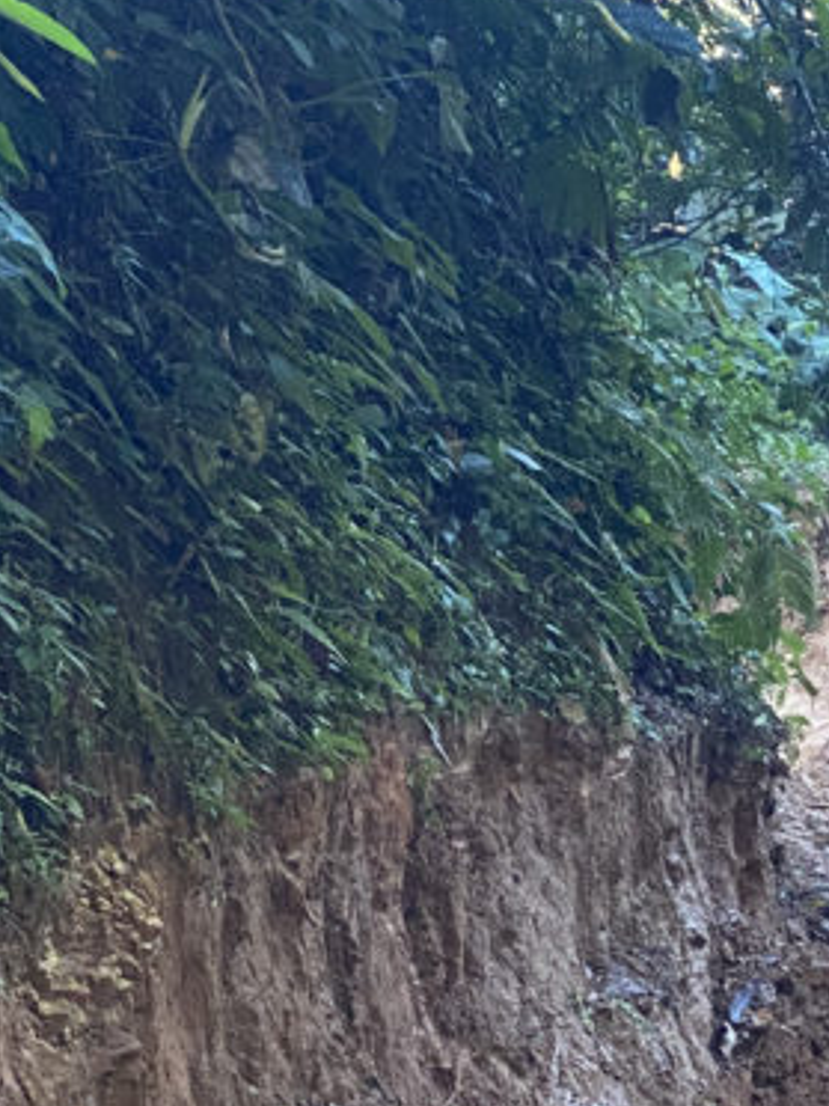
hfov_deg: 10.2
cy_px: 740
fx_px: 4566
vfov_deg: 13.8
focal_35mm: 143
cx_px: 924
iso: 160
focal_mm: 6
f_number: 2
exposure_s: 1/63
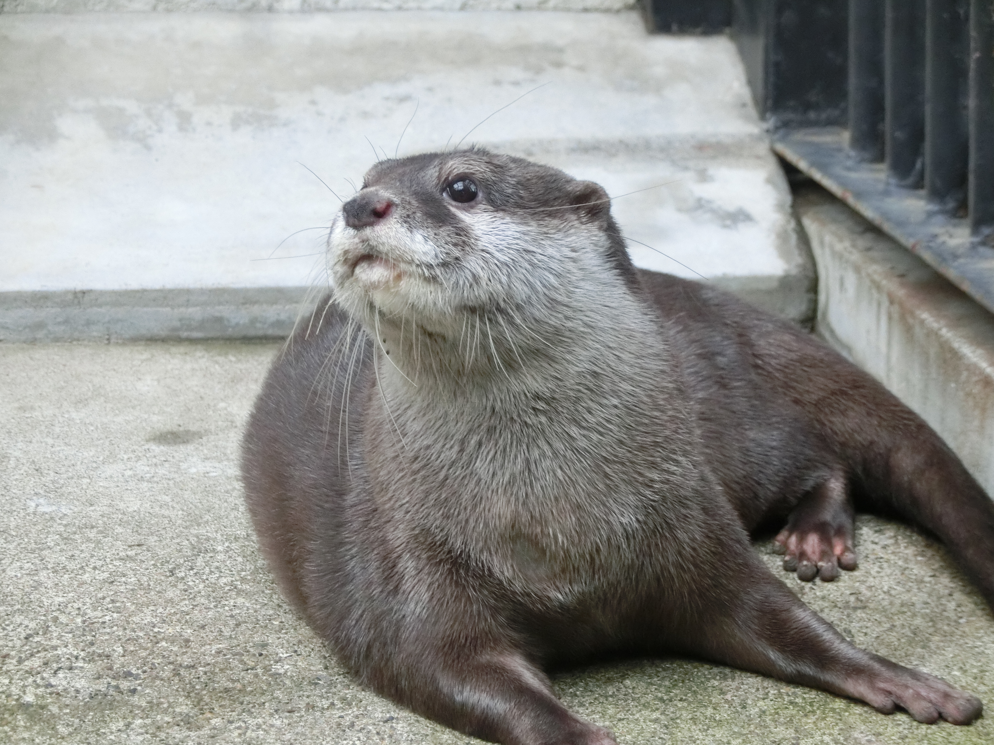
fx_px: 3877
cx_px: 497
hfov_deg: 14.6
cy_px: 372
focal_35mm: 135
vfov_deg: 11.0
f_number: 5.7
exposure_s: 1/60
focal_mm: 24.17
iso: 800
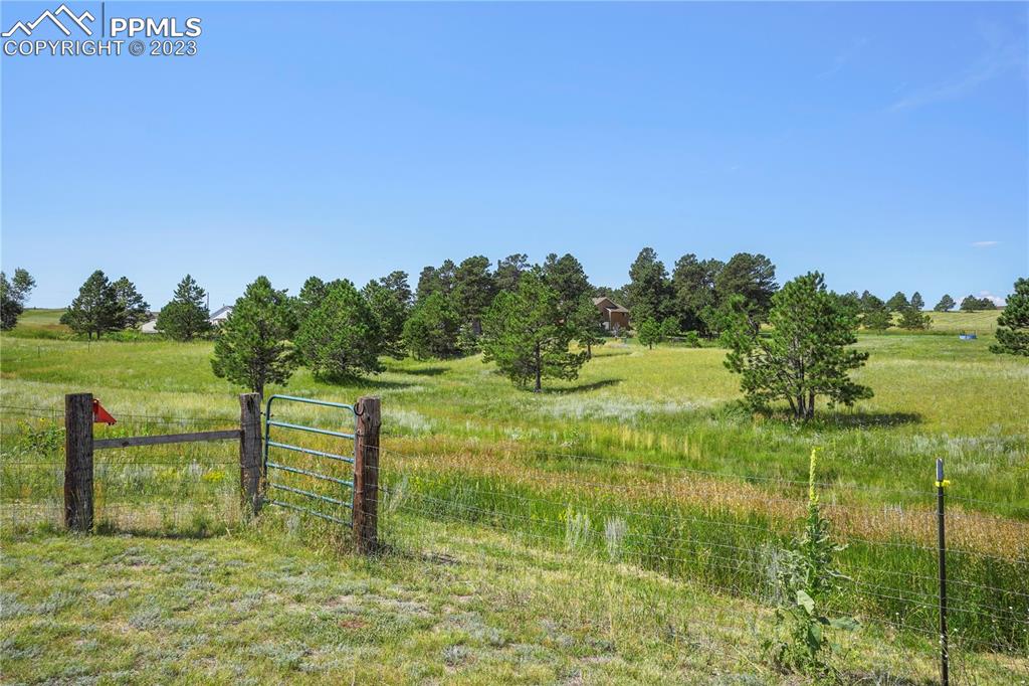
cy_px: 343
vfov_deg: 46.4
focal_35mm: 28
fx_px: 800
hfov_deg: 65.5
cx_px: 514
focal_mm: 28
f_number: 11
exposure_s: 1/400
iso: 400
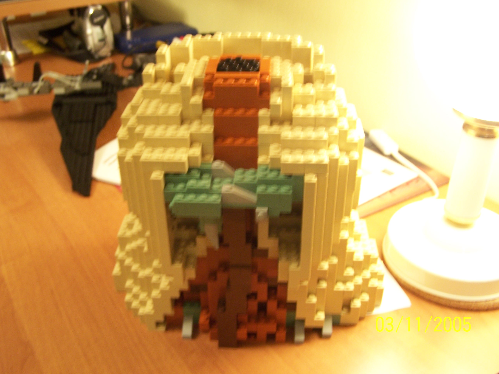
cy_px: 187
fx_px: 548
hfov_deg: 49.0
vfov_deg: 37.7
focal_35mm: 38
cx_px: 250
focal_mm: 6.3
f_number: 2.8
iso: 140
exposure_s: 1/8
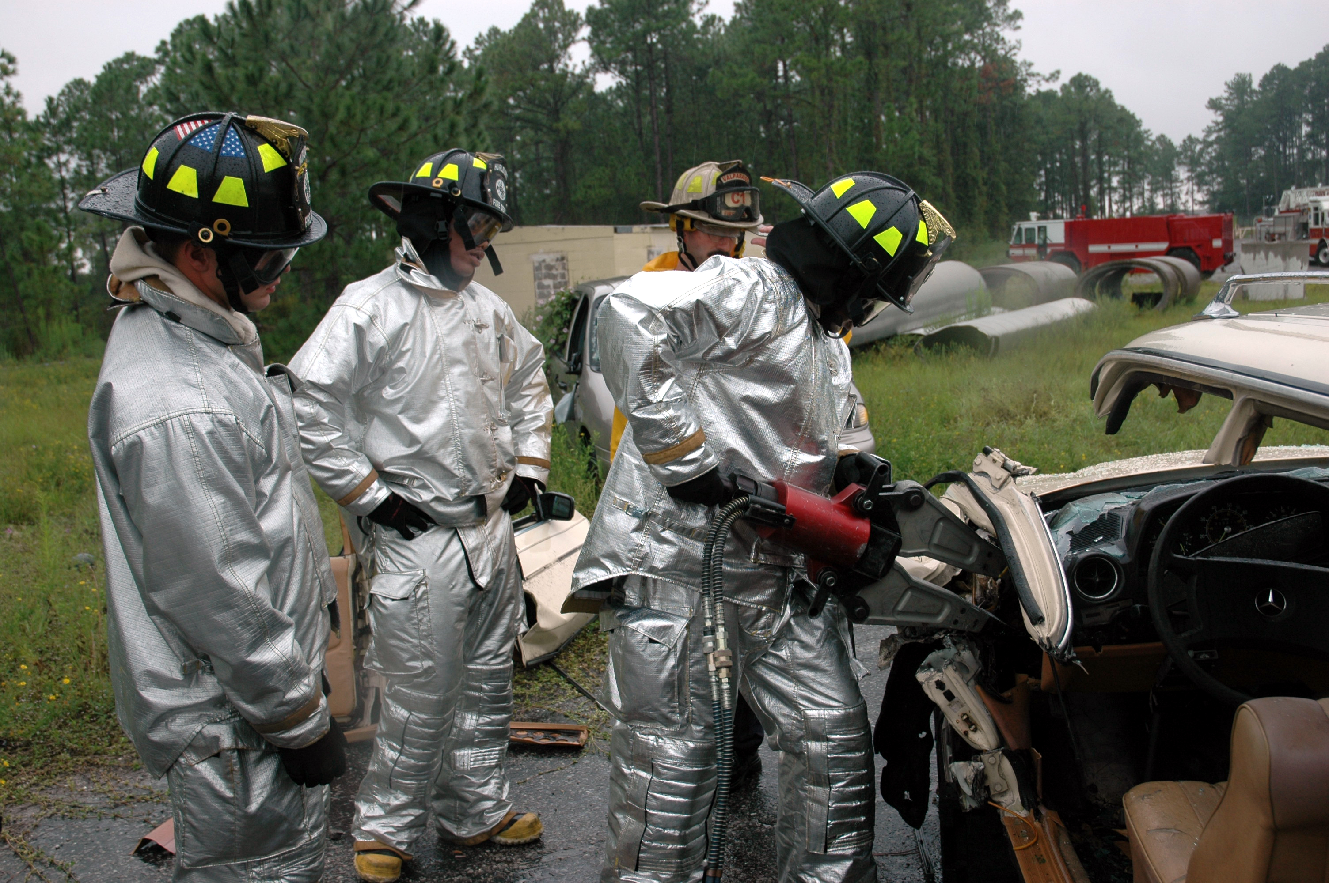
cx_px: 664
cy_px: 442
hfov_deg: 51.3
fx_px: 1383
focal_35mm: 38
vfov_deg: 35.4
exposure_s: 1/125
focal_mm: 25
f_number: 5.6
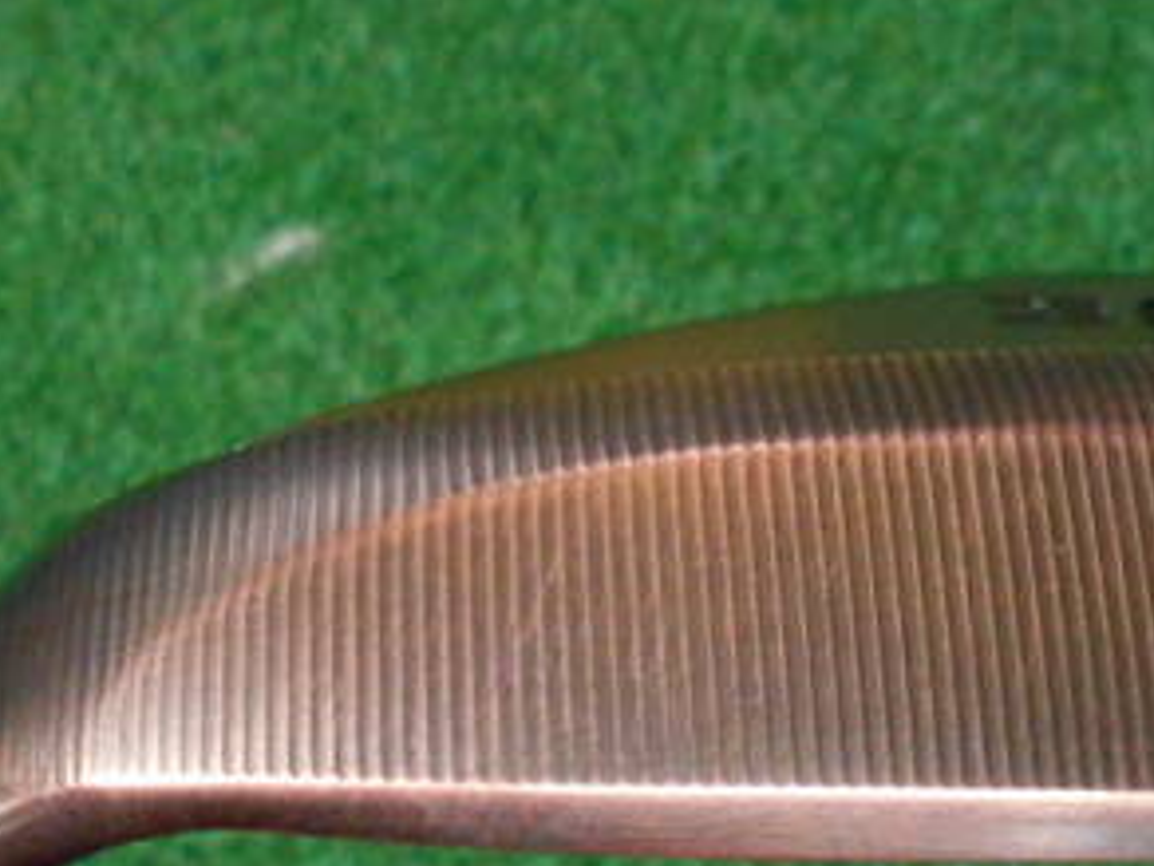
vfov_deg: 25.6
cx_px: 790
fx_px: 1900
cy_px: 530
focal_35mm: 57
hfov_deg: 33.4
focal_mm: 4.6
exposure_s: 1/50
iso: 800
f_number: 3.2
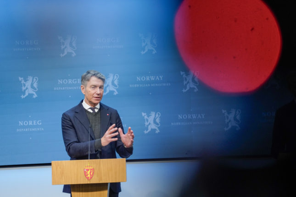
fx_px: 1644
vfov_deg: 6.9
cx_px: 148
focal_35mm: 200
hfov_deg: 10.3
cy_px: 98
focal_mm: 200
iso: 1600
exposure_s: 1/250
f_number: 4
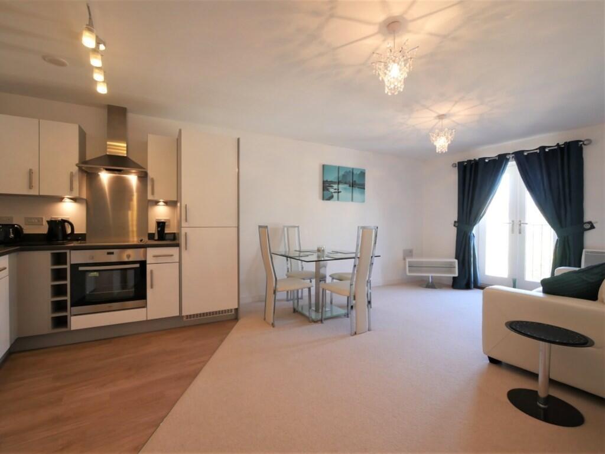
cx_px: 302
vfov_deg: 85.7
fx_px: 245
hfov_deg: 102.0
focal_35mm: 14
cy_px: 227
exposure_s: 1/60
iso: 640
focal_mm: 7
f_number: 4
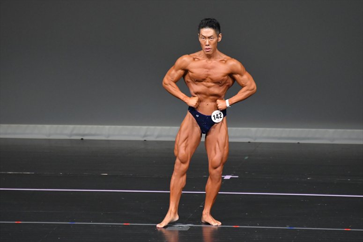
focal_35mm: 375
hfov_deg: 5.5
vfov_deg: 3.7
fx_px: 3779
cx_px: 182
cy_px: 121
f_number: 5.6
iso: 4000
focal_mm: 250
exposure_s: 1/400
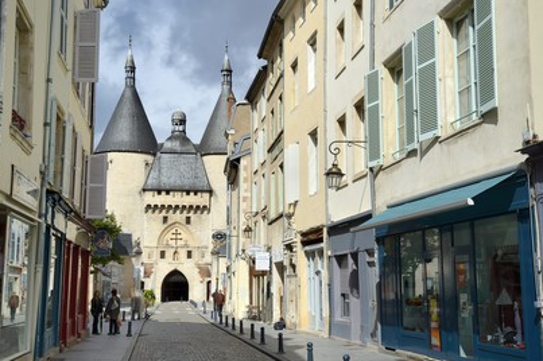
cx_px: 278
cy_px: 185
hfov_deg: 41.9
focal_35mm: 47
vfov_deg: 28.6
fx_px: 708
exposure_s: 1/200
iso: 200
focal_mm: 45
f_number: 16
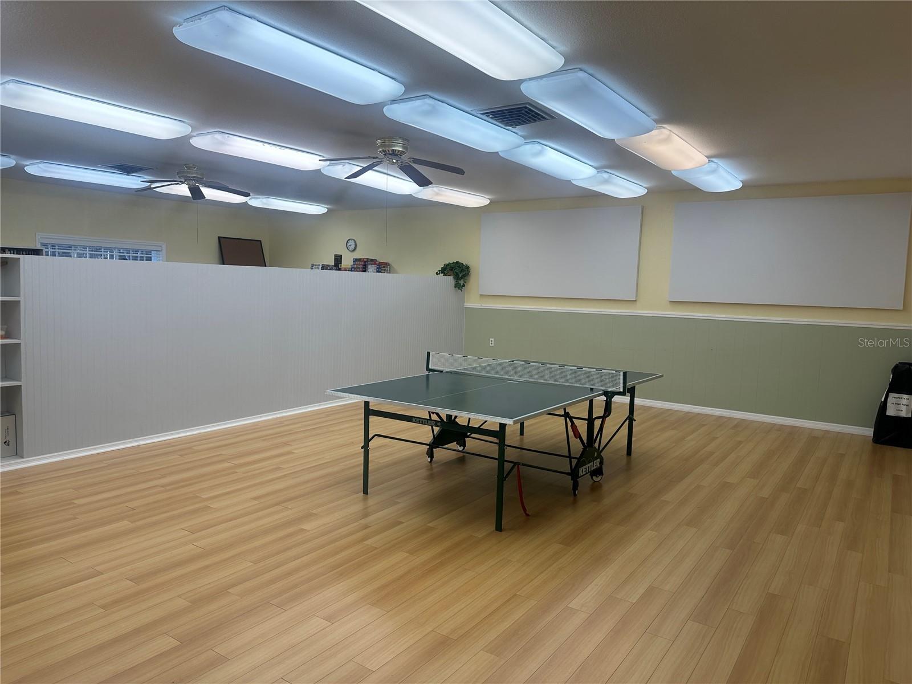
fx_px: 632
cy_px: 342
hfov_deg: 71.6
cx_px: 456
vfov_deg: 56.8
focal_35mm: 24
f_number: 1.78
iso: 80
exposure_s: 1/172
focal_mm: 6.86
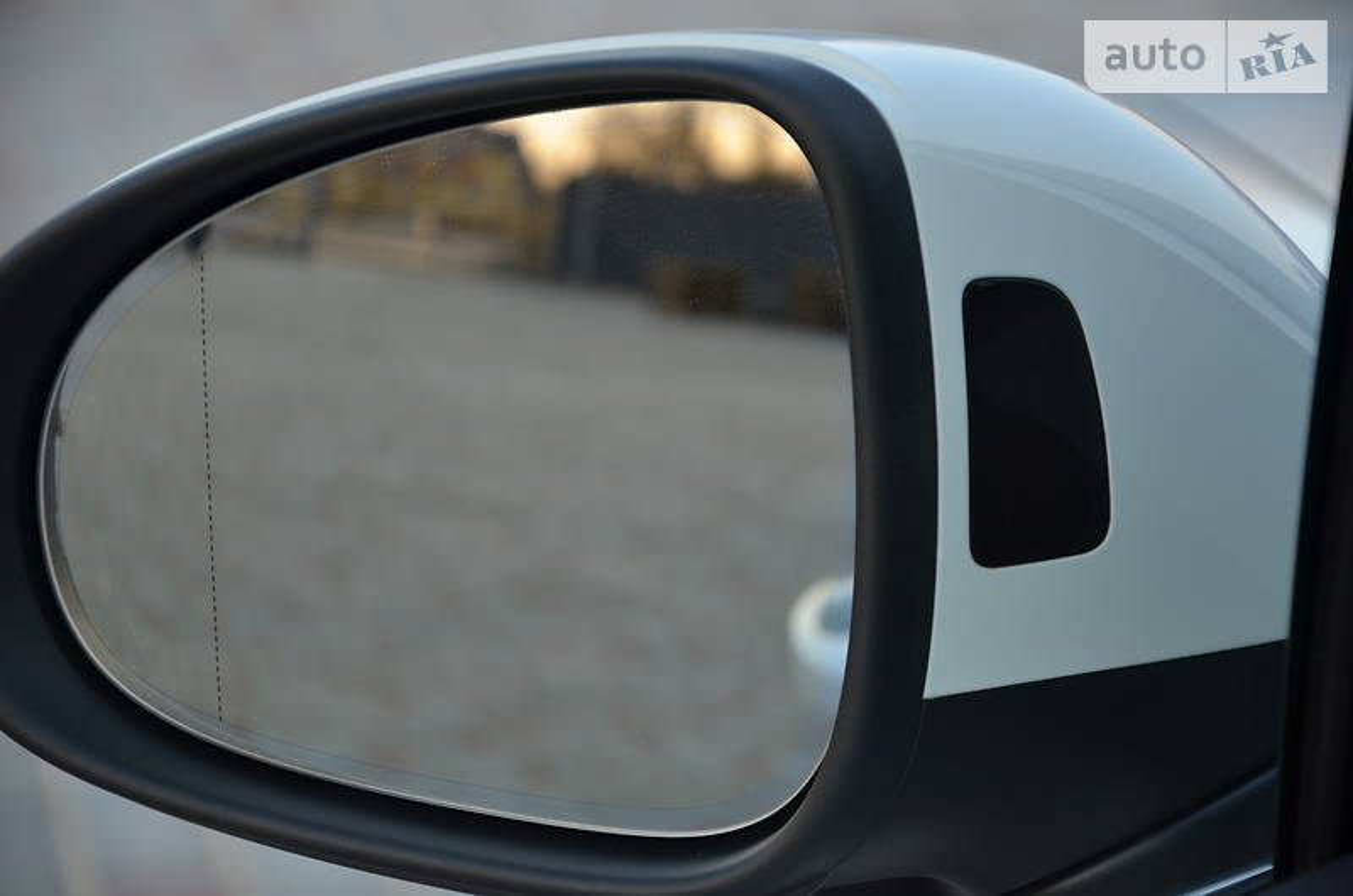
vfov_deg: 8.7
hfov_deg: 13.1
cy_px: 448
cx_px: 676
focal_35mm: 158
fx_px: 5908
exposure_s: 1/125
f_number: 5.6
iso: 400
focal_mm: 105
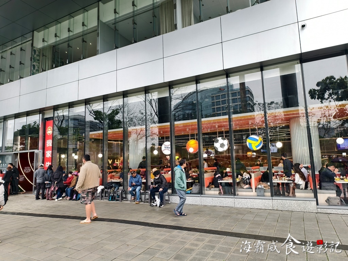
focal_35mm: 23
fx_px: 231
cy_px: 130
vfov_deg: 58.9
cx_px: 174
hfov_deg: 73.9
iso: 72
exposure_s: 1/120
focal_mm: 6.54
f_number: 1.57
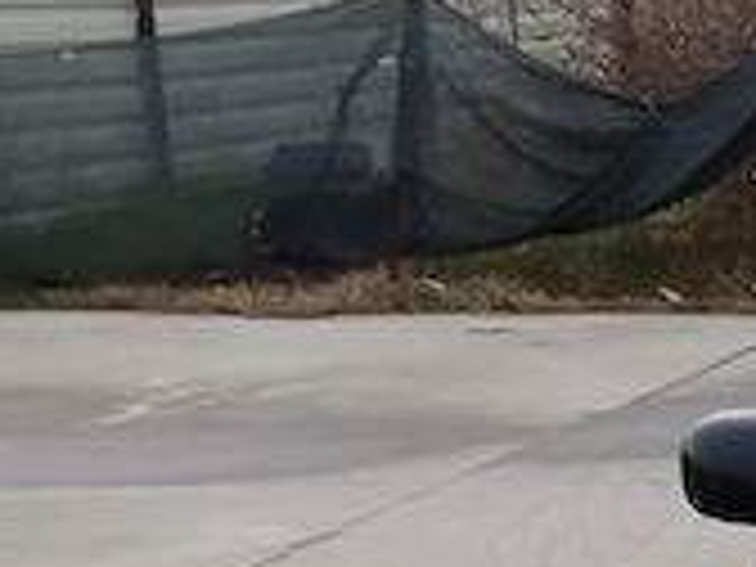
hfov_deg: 11.5
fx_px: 3123
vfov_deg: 10.0
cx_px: 1800
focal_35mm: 143
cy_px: 878
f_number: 1.7
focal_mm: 5.31
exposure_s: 1/50
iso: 50
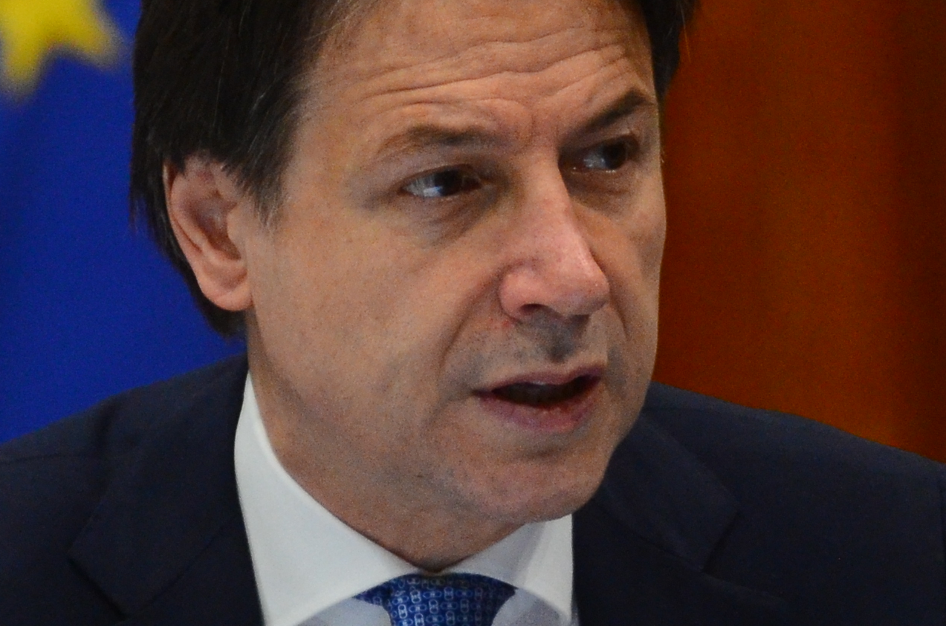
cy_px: 290
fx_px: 15994
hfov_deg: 3.4
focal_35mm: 610
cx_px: -308
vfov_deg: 2.2
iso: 1600
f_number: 2.8
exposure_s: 1/160
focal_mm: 105
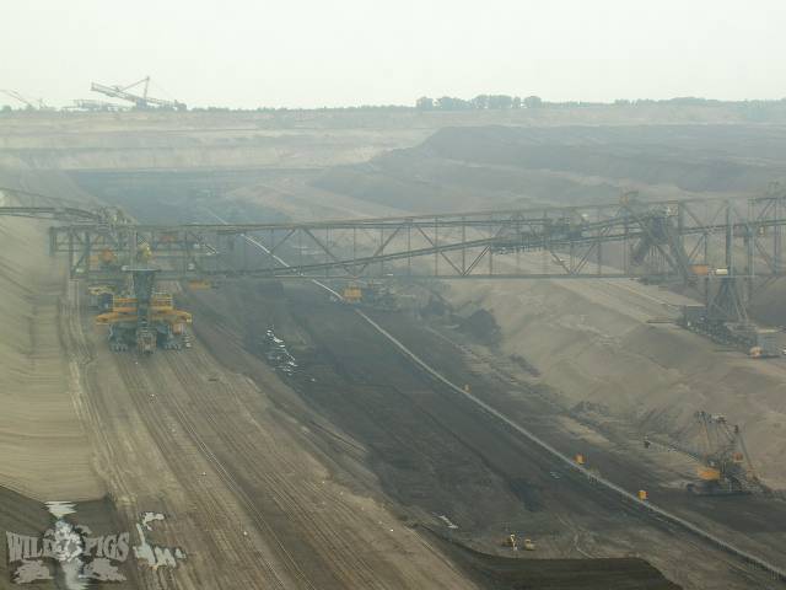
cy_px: 295
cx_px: 393
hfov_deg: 16.8
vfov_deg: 12.7
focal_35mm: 117
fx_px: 2657
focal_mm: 24
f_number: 4.9
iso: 50
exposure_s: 1/100
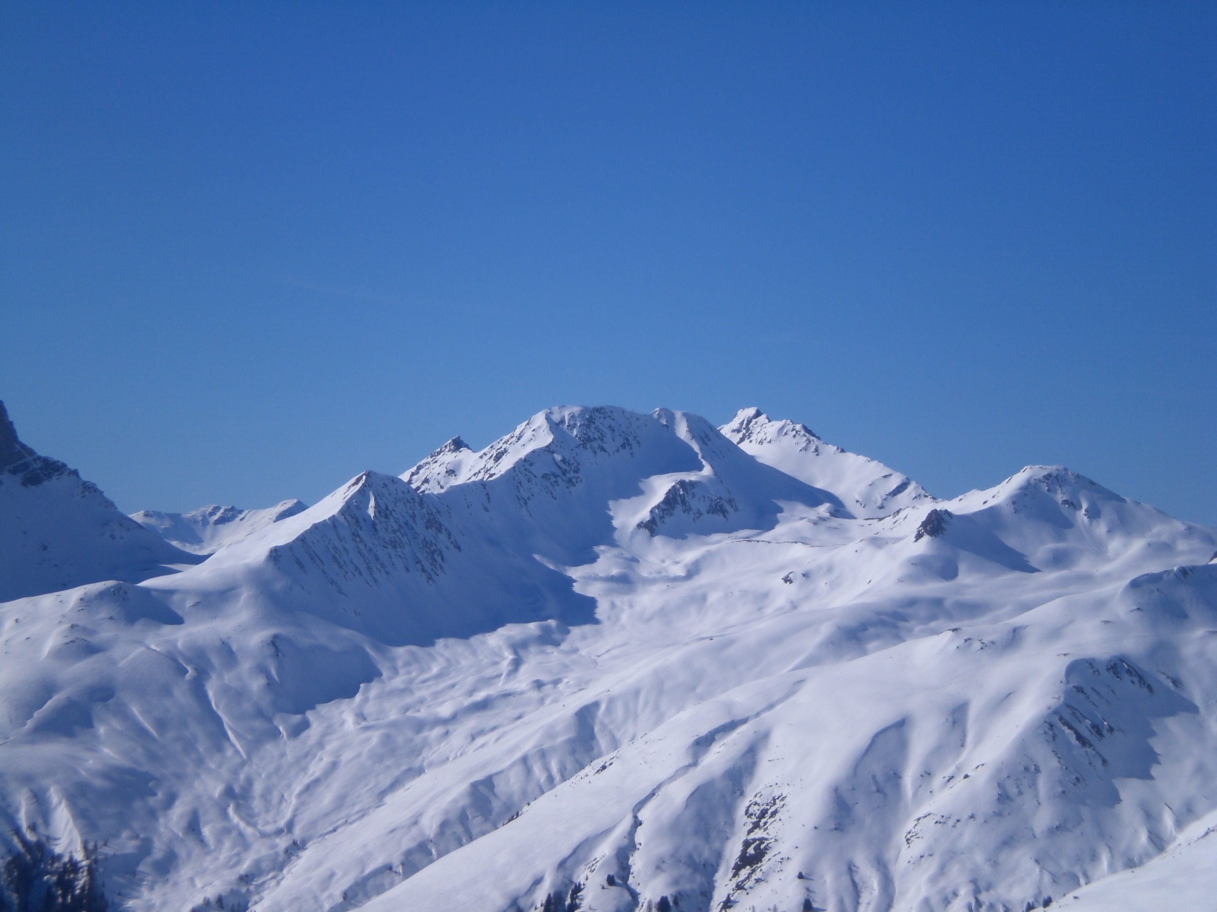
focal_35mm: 114
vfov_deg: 13.0
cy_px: 456
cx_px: 608
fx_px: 4008
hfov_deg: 17.3
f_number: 8.4
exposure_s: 1/400
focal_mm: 18.9
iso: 50
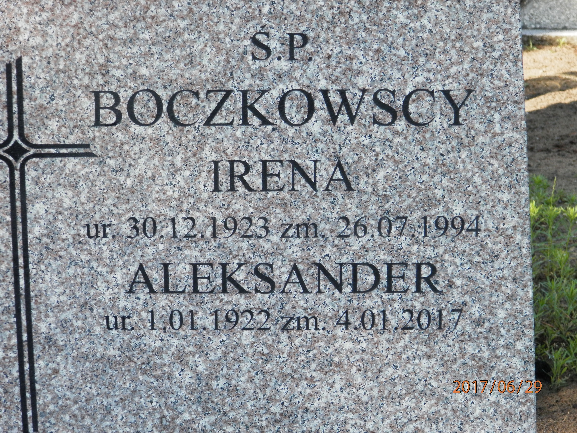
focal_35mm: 132
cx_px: 288
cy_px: 216
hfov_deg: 14.9
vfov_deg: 11.2
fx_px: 2200
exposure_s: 1/160
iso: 160
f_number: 4.7
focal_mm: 23.6
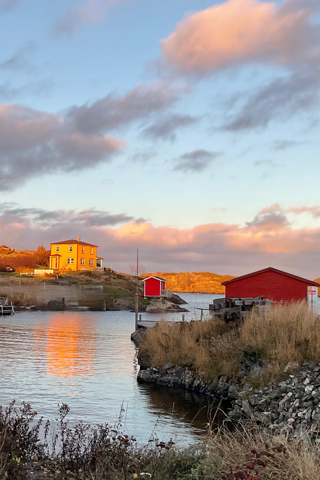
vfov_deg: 38.9
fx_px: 680
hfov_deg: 25.9
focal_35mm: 51
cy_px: 254
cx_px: 56
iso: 16
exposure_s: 1/259
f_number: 1.8
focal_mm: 3
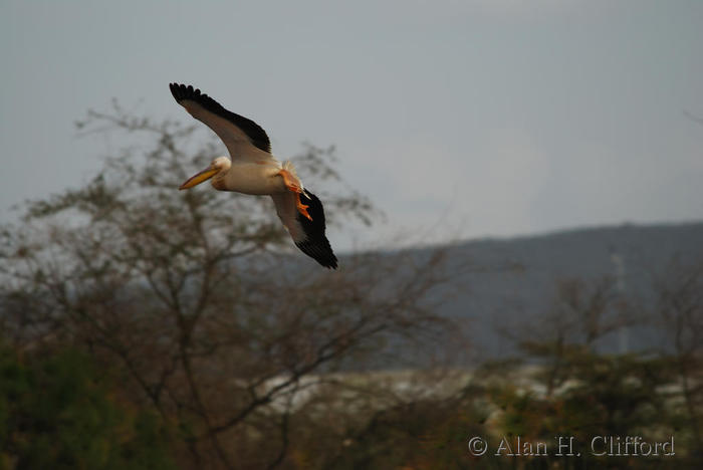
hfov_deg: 3.7
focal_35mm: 555
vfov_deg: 2.5
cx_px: 352
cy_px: 235
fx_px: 10847
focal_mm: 370
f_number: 5.6
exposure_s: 1/640
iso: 100
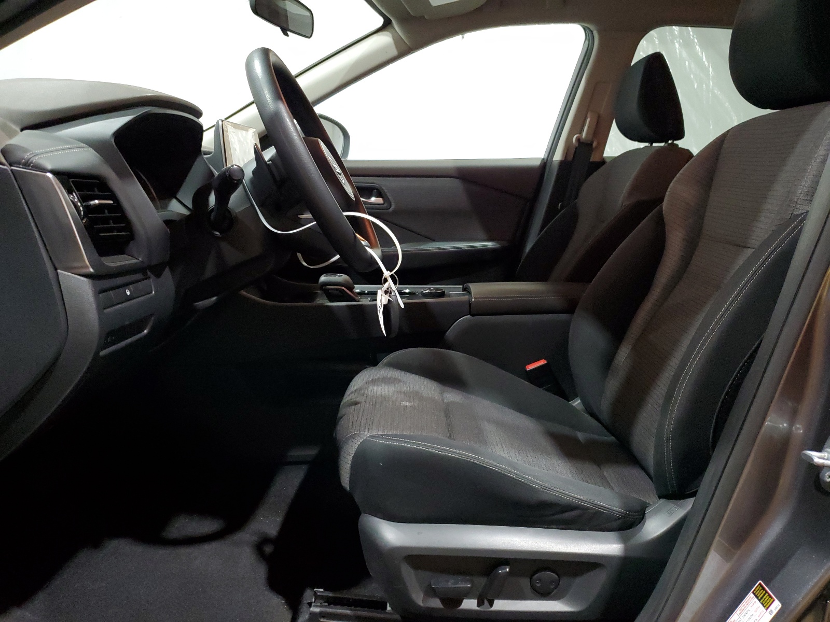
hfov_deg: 67.3
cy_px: 311
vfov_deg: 53.1
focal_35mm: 26
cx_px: 415
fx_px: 623
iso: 342
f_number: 1.5
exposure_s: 1/60.2
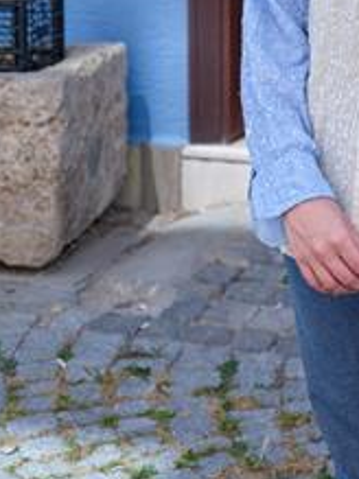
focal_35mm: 134
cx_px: 418
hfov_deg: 10.9
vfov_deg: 14.3
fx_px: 1855
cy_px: -71
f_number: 6.4
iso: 320
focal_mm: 70
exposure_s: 1/240
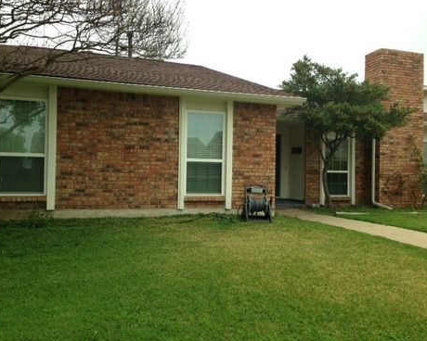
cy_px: 170
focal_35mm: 35
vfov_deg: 42.2
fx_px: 442
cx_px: 219
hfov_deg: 51.5
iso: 50
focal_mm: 4.13
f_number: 2.4
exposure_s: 1/169
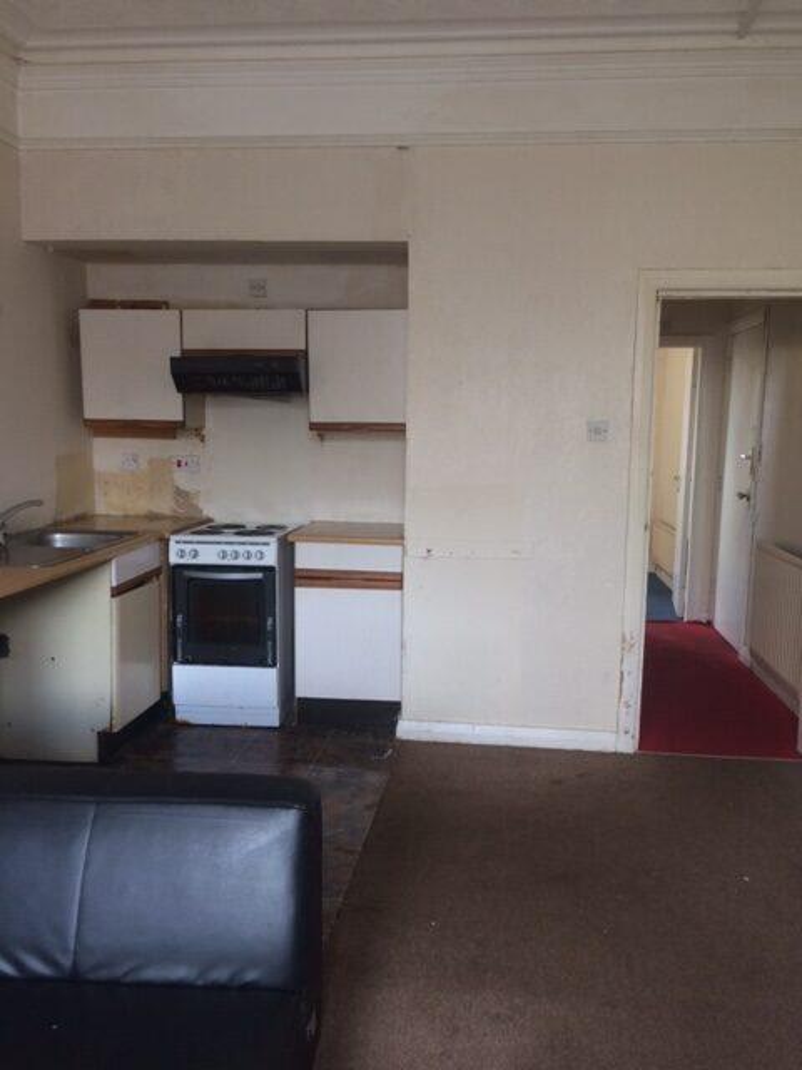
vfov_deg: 61.7
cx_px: 401
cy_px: 535
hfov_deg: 48.2
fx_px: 896
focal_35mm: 29
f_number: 2.2
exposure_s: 1/33
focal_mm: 4.15
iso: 64
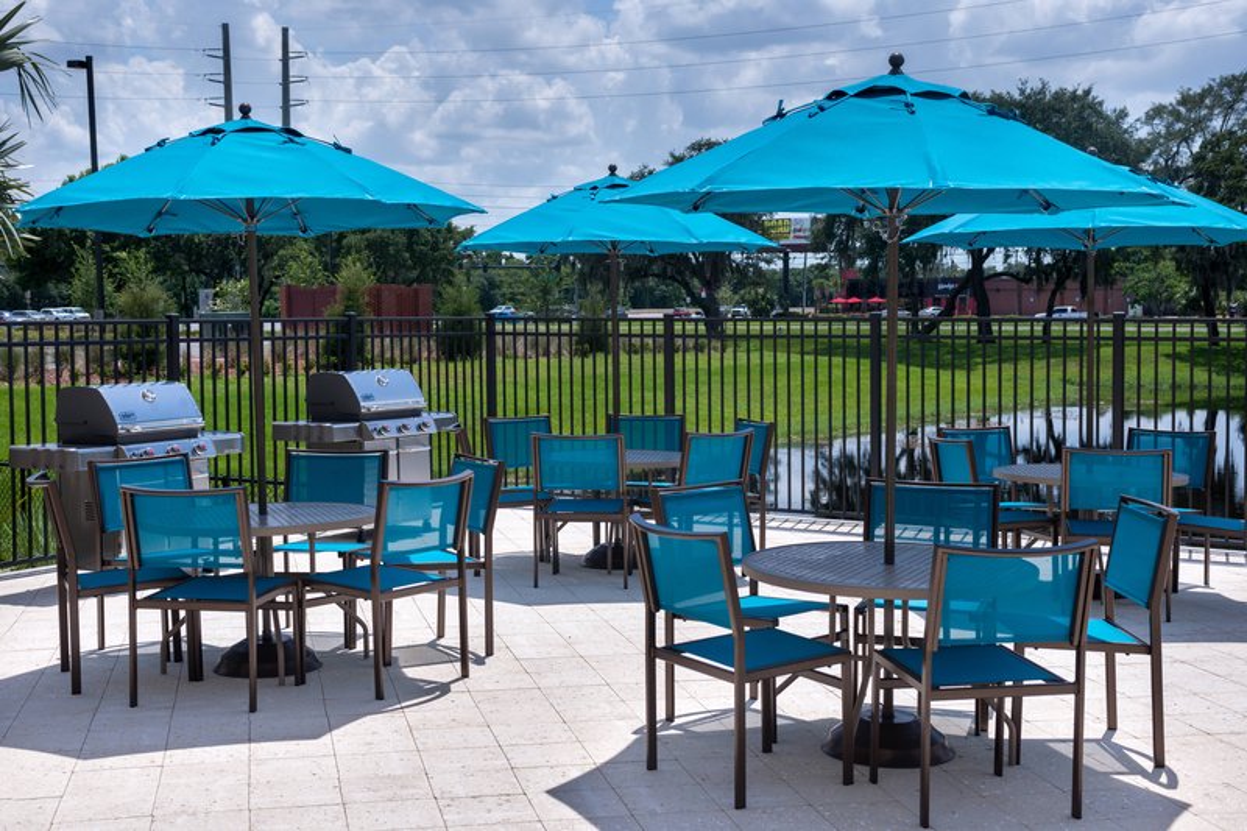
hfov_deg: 39.6
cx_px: 624
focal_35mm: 50
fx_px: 1731
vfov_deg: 27.0
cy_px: 416
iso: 100
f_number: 10
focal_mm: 50
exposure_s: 1/800
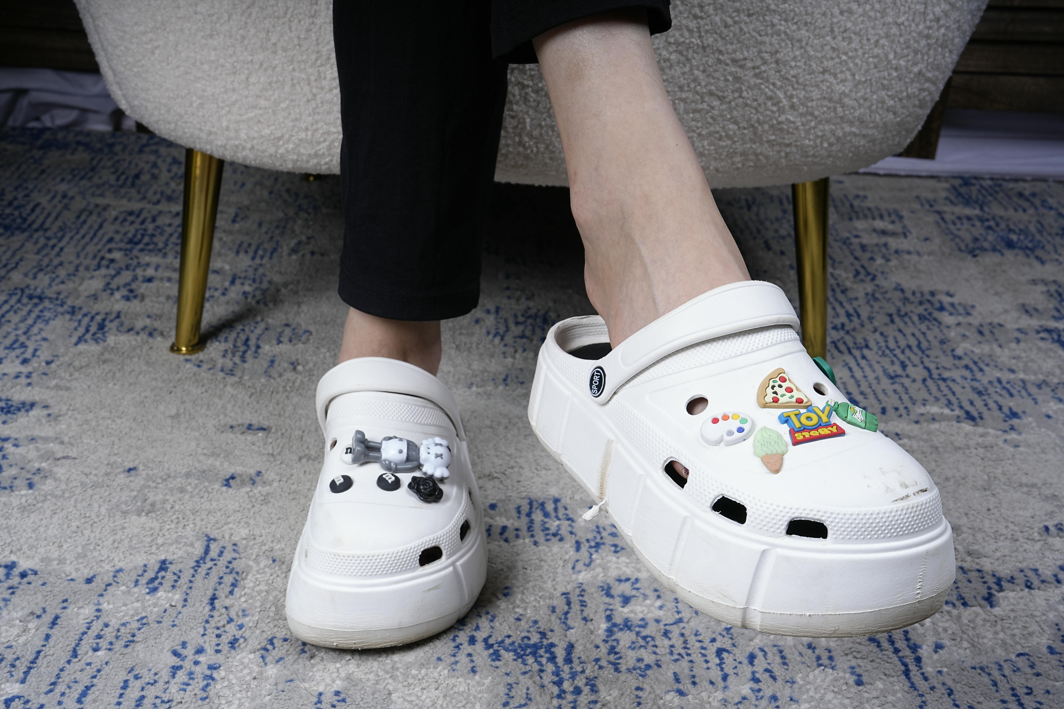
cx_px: 532
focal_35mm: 45
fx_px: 1330
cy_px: 354
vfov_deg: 29.9
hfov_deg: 43.6
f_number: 14
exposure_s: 1/160
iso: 100
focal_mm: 45
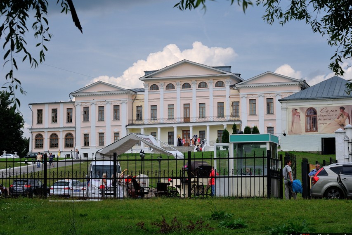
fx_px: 773
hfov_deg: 25.7
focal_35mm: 79
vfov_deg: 17.3
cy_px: 121
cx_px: 179
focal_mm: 50
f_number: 5.6
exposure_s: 1/500
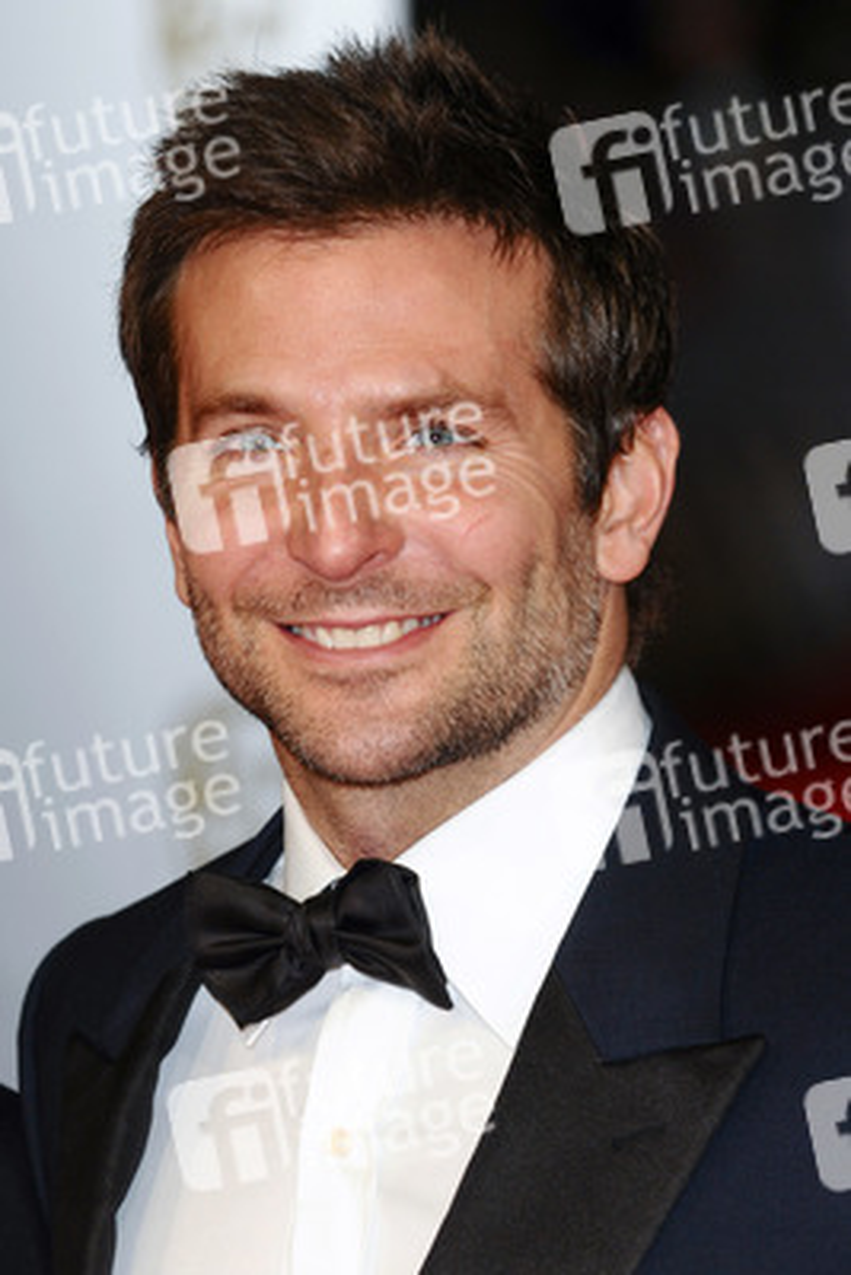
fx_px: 8236
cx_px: 426
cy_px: 638
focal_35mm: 232
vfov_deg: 8.9
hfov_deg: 5.9
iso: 320
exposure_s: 1/250
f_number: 4.5
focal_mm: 155
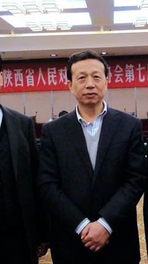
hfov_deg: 19.7
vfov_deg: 34.4
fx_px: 425
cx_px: 101
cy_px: 130
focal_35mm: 61
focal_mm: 7.28
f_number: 3.7
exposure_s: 1/80
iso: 800
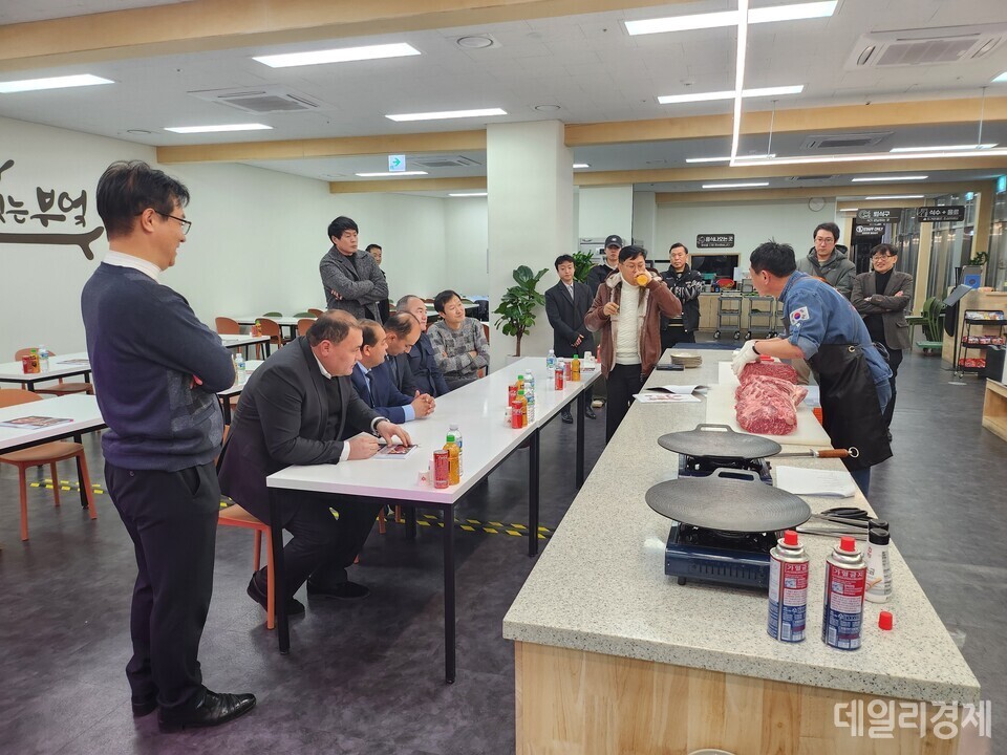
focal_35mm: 24
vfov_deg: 56.8
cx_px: 504
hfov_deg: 71.6
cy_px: 378
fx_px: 698
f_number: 1.8
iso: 125
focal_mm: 5
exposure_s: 1/120
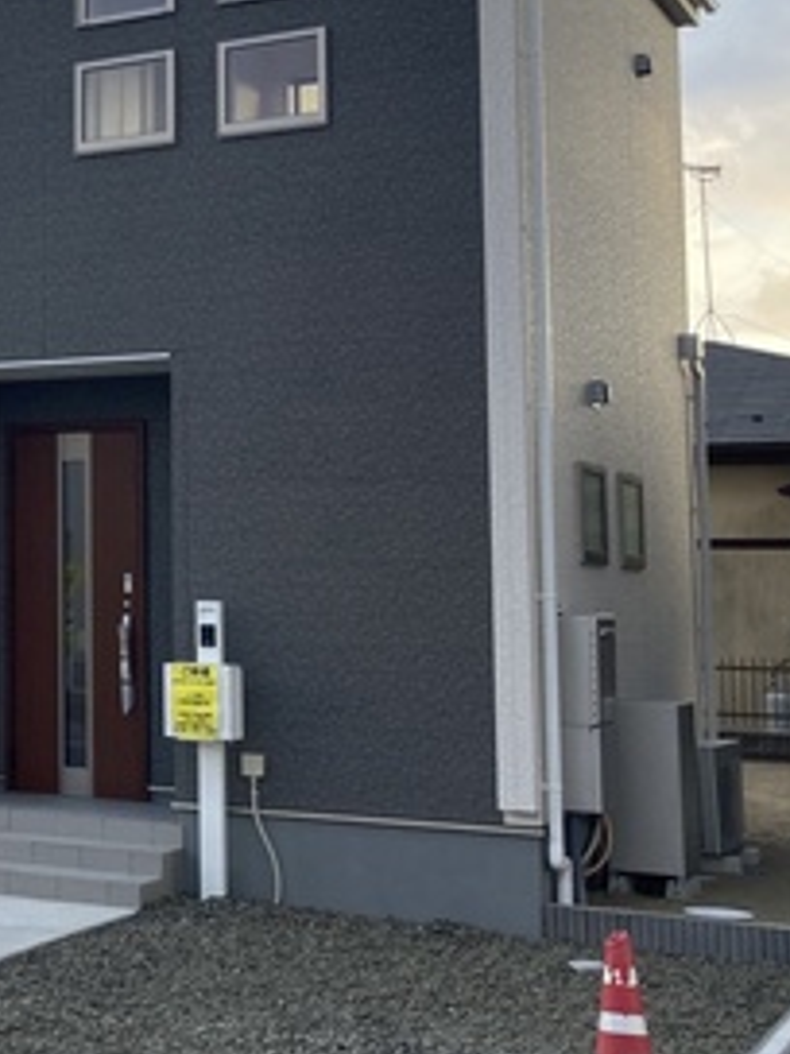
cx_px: -217
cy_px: 384
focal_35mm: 66
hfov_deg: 20.5
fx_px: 2008
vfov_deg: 29.3
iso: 25
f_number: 1.8
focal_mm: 3.99
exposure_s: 1/121
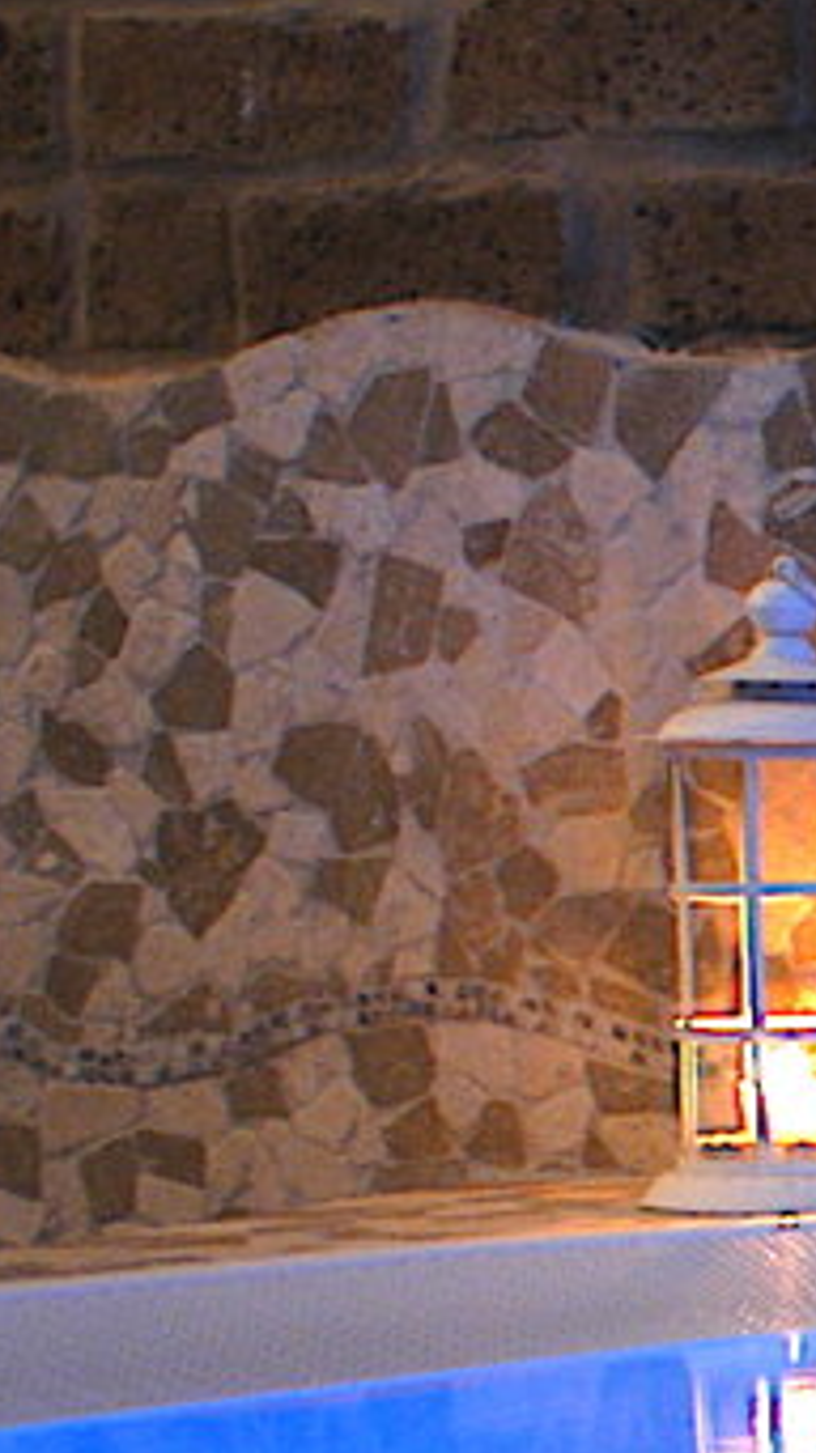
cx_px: 2726
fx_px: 4738
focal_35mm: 123
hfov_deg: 8.0
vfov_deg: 17.2
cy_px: 1251
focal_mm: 20
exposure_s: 1/6
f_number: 2.8
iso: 320
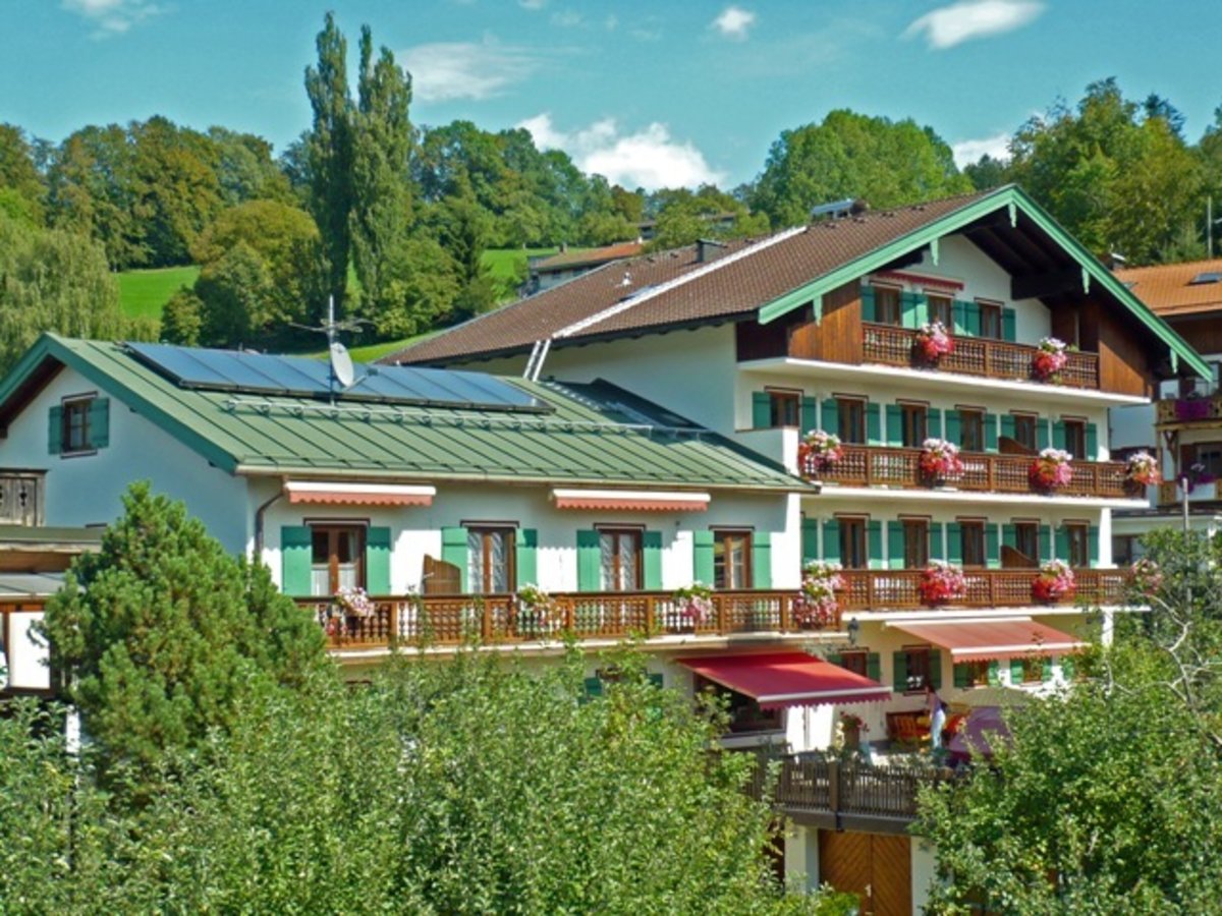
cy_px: 458
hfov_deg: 35.5
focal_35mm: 54
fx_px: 1906
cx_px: 611
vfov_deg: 27.0
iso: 100
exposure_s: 1/500
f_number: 4
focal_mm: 8.9
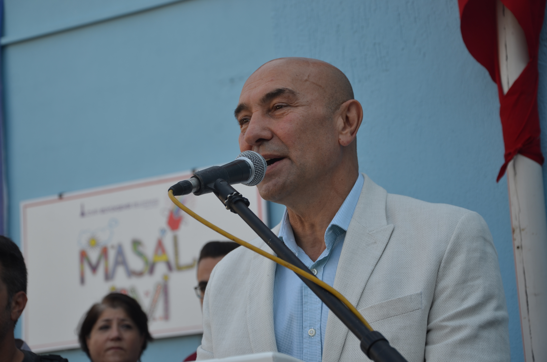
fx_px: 1410
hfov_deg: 22.0
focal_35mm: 93
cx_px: 274
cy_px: 181
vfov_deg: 14.6
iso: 100
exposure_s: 1/125
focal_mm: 62
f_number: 5.6
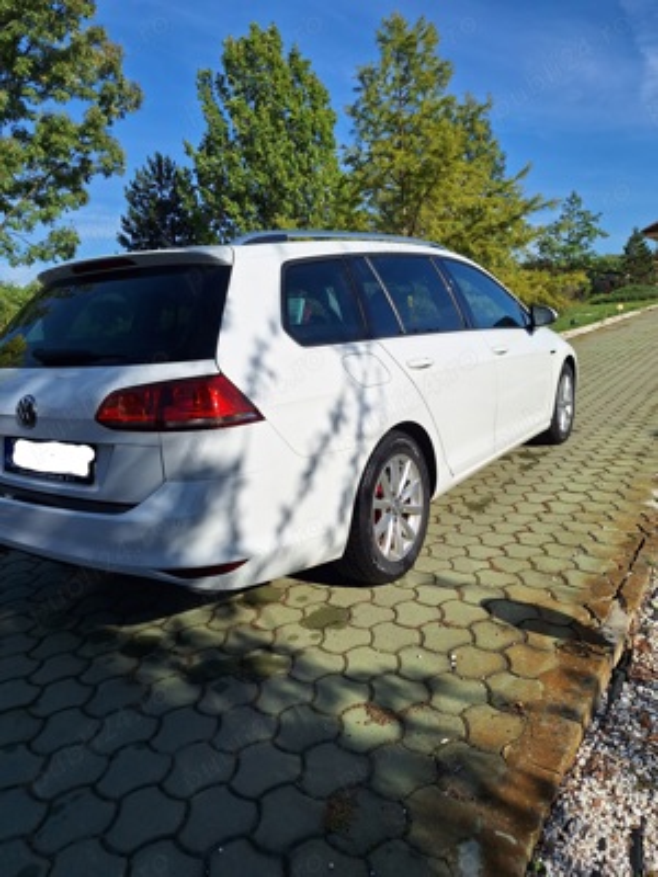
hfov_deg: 58.9
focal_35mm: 23
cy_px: 438
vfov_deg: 73.9
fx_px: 583
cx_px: 329
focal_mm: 5.54
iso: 40
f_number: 1.8
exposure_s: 1/10000
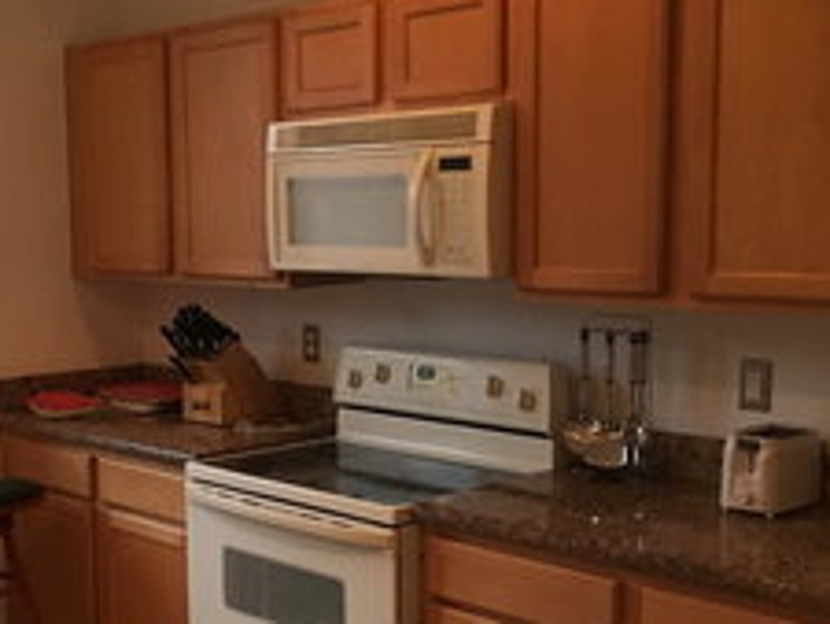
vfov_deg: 26.5
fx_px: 1319
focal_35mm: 55
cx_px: 179
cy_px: 410
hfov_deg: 34.0
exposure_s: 1/15
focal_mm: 4.15
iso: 100
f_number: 2.2
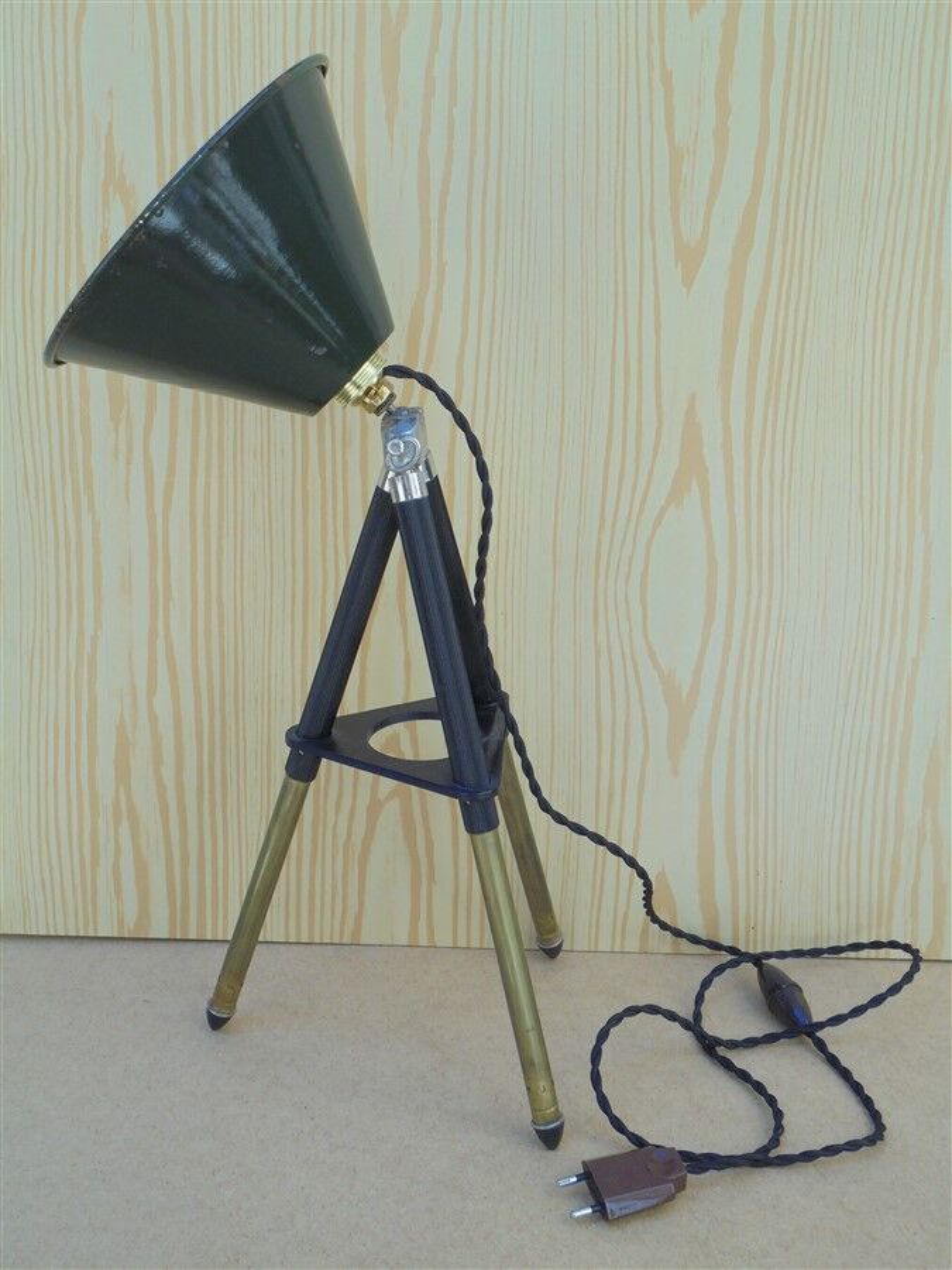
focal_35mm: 38
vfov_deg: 49.0
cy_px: 635
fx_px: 1393
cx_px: 476
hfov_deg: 37.7
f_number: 4.2
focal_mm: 6.9
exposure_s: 1/100
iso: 100
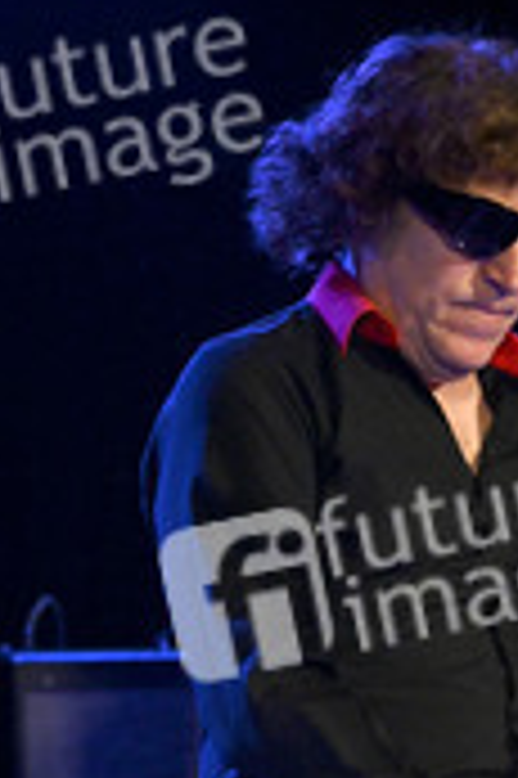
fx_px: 3503
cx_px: 523
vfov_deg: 12.5
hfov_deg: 8.4
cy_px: 800
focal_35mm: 162
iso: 6400
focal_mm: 70
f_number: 2.8
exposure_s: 1/250
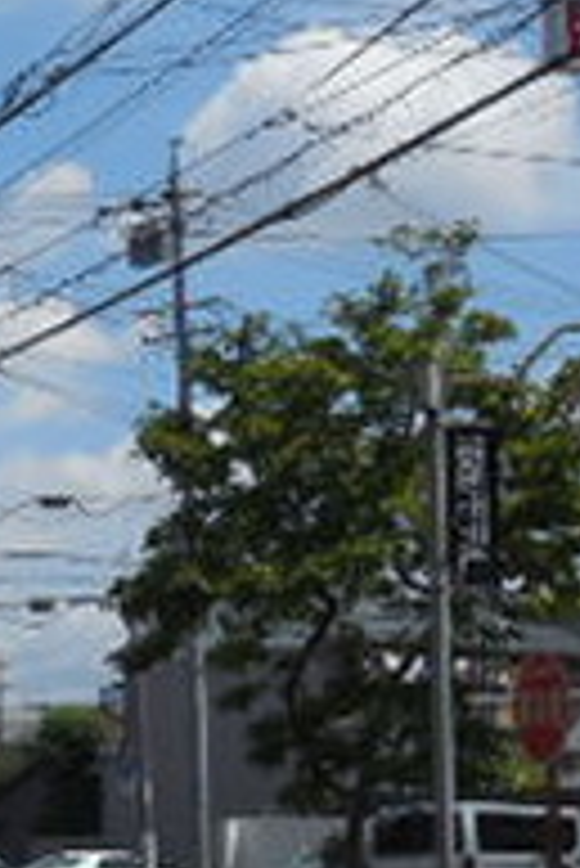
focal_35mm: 128
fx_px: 3088
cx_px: -580
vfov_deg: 15.8
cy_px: 762
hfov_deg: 10.0
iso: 125
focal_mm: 6.1
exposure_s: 1/640
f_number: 6.8
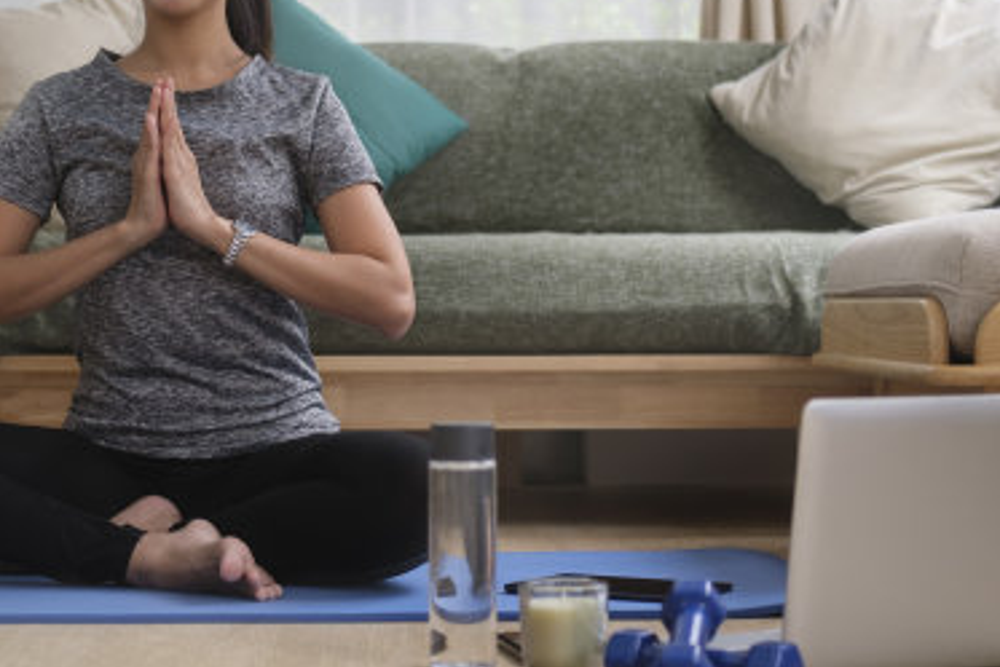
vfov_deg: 15.7
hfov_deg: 23.4
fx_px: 2417
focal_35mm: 87
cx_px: 453
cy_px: 206
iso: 250
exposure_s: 1/180
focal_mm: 35
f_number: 2
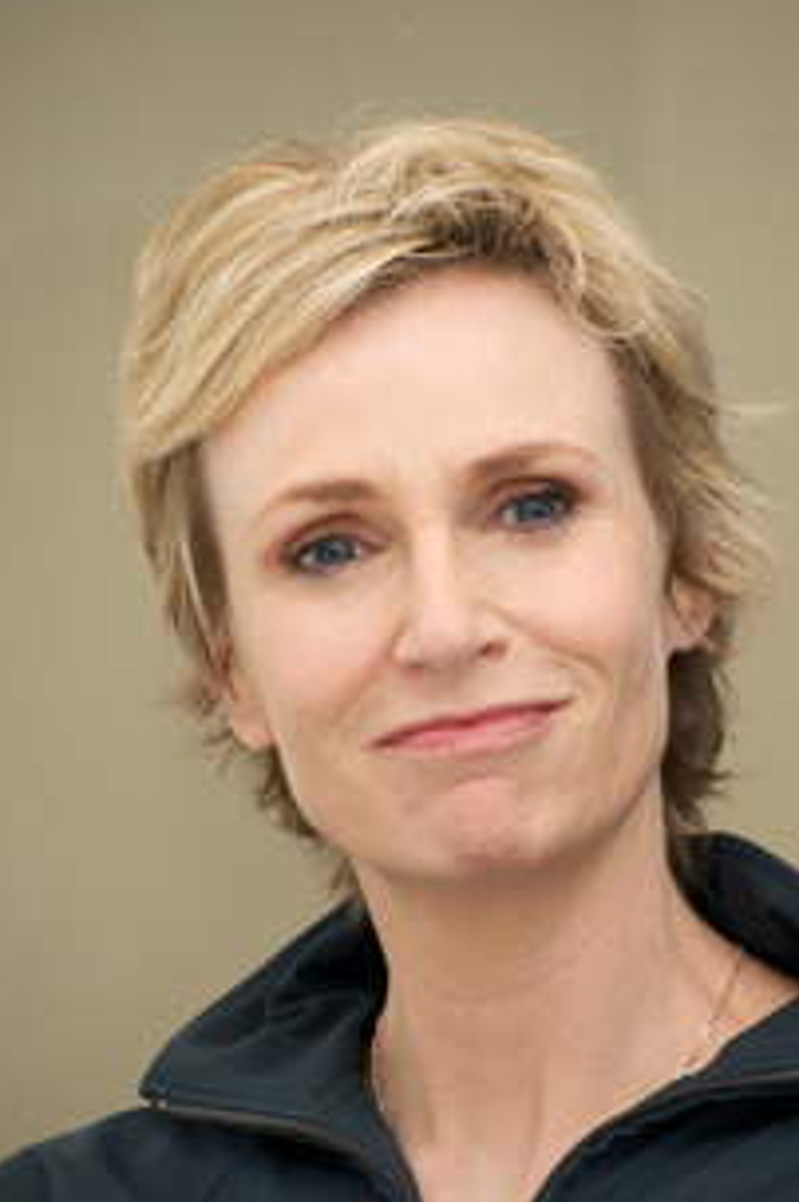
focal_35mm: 276
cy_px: 668
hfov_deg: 5.0
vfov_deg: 7.5
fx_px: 9209
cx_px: 504
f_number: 5.6
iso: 500
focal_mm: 210
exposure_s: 1/60
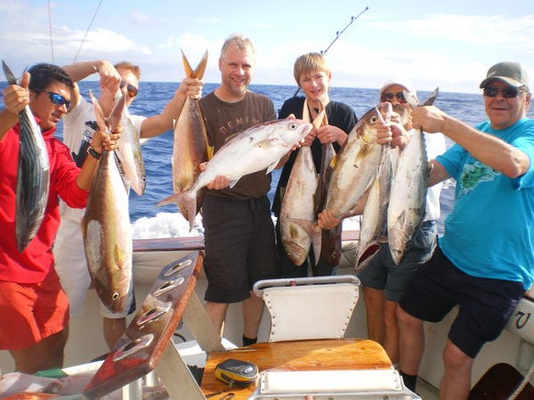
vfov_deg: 39.6
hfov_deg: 51.4
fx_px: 555
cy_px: 200
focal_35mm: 36
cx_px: 267
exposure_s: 1/200
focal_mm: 6.3
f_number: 4.6
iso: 50
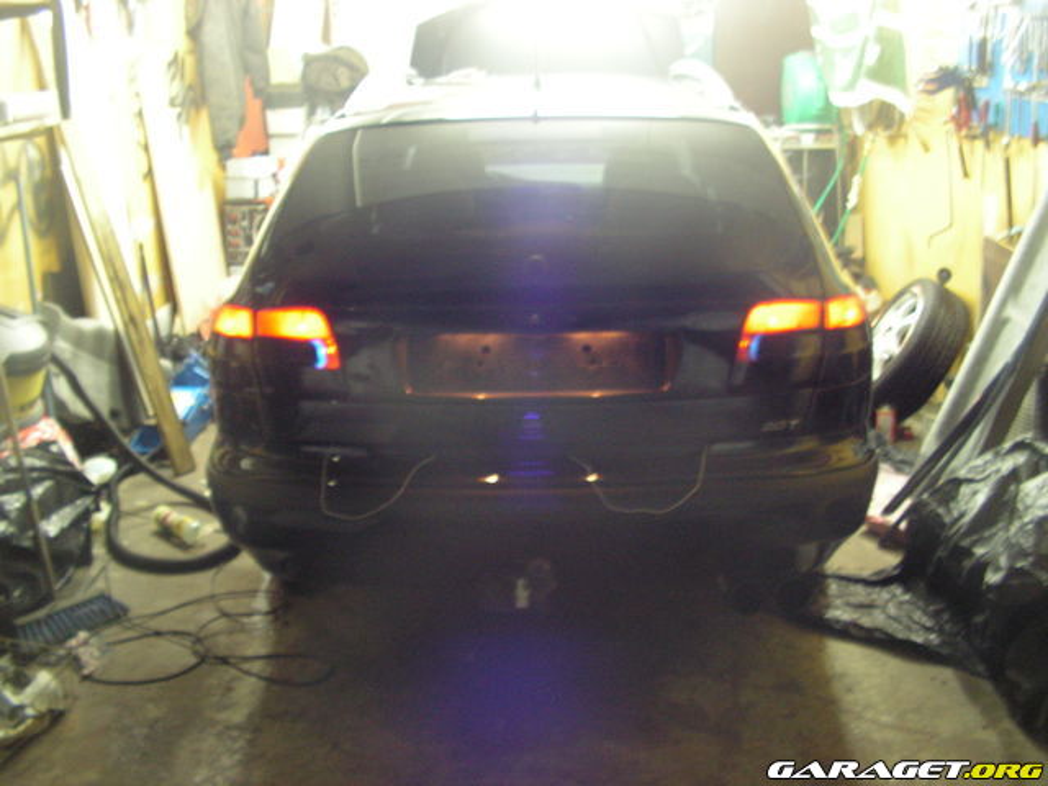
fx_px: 1090
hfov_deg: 51.4
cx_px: 524
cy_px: 393
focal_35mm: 36
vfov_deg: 39.7
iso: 160
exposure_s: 1/1.3
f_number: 3.2
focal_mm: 6
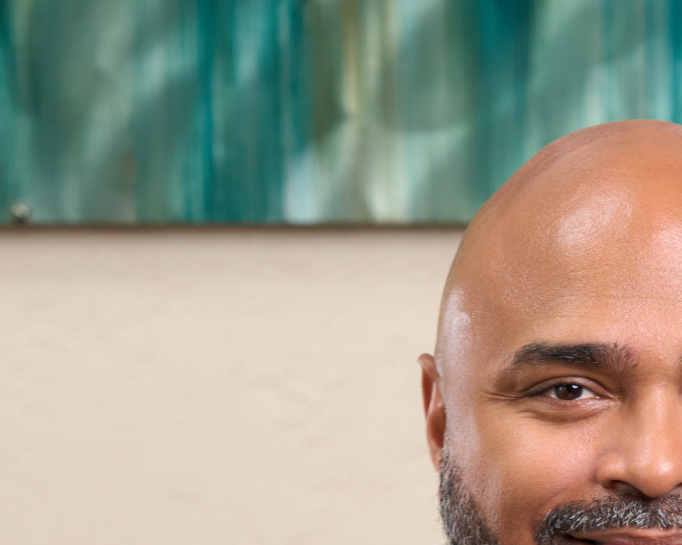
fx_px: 7004
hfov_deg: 5.6
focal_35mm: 347
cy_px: 1089
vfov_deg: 4.4
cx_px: 648
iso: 400
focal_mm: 99
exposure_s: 1/250
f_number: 4.5
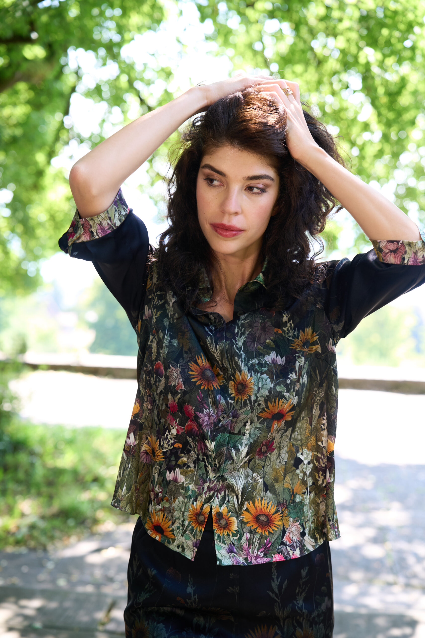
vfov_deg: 36.2
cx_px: 212
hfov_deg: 24.6
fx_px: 974
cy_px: 319
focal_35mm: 55
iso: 500
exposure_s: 1/250
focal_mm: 55
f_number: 3.5
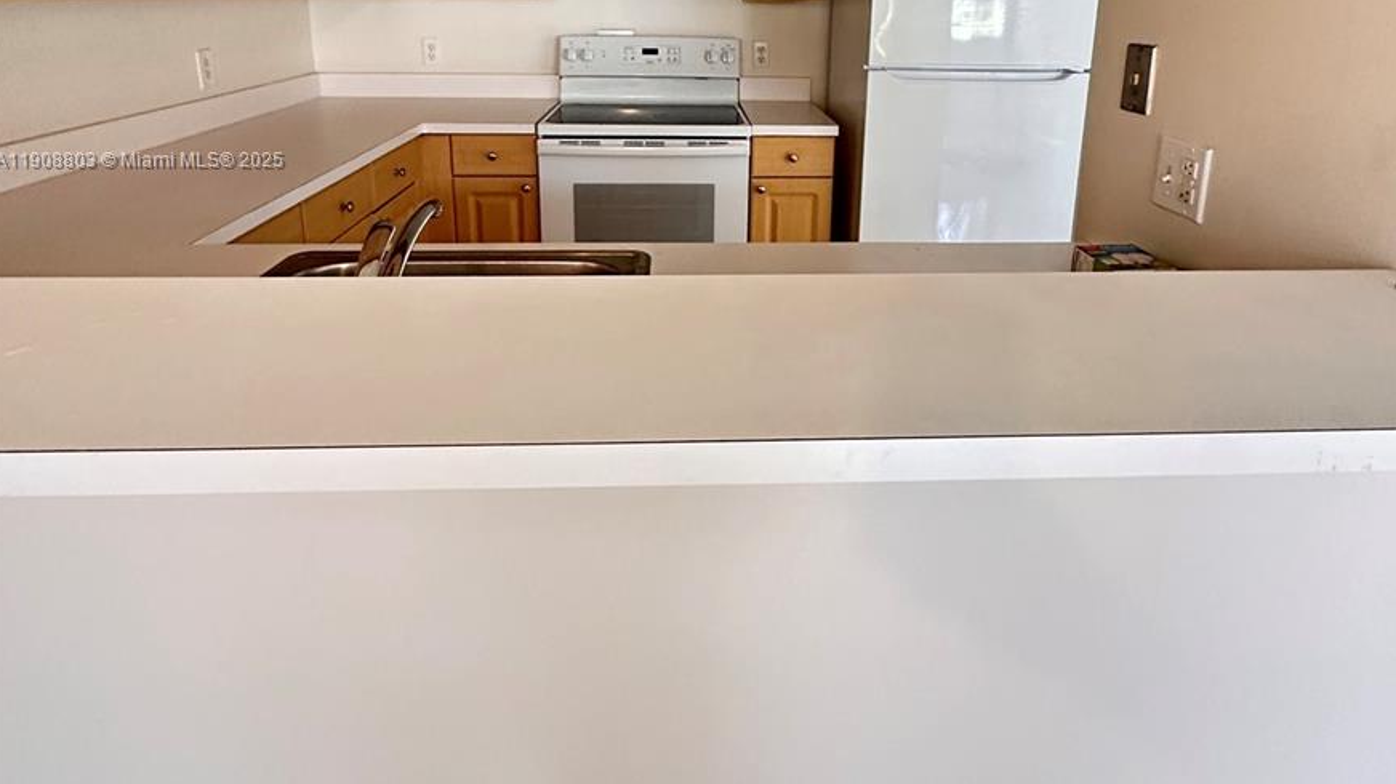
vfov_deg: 50.5
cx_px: 711
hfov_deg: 83.8
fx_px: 777
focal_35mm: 21
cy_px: 162
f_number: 2.2
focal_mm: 2.22
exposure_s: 1/60
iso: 500
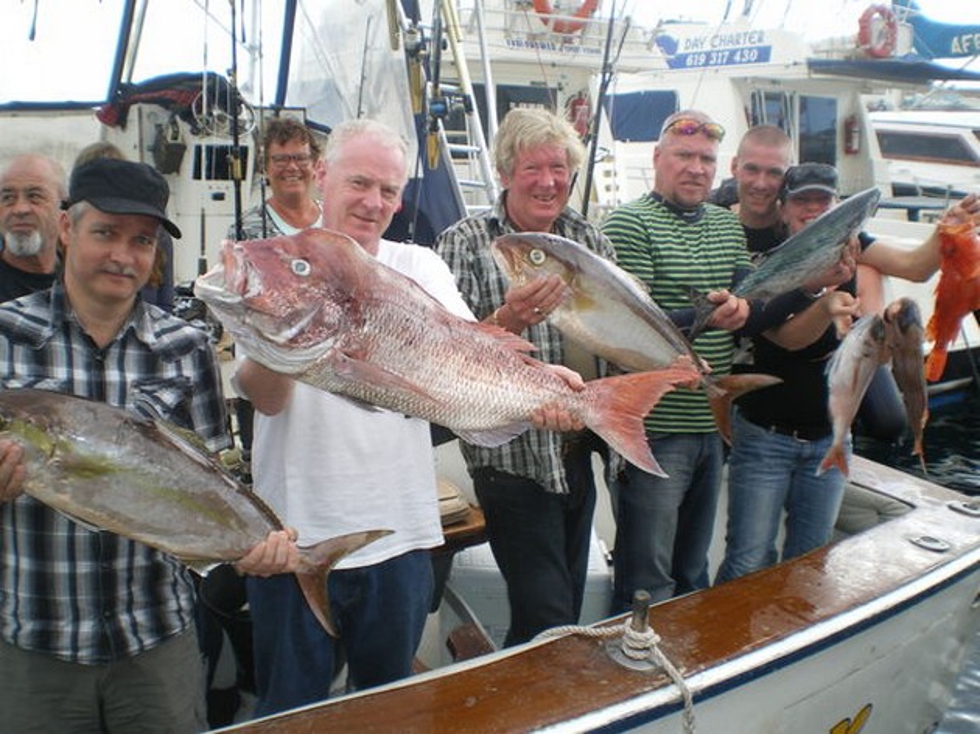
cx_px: 490
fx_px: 1019
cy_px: 367
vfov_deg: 39.6
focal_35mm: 36
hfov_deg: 51.4
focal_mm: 6.3
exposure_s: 1/100
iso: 50
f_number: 4.6
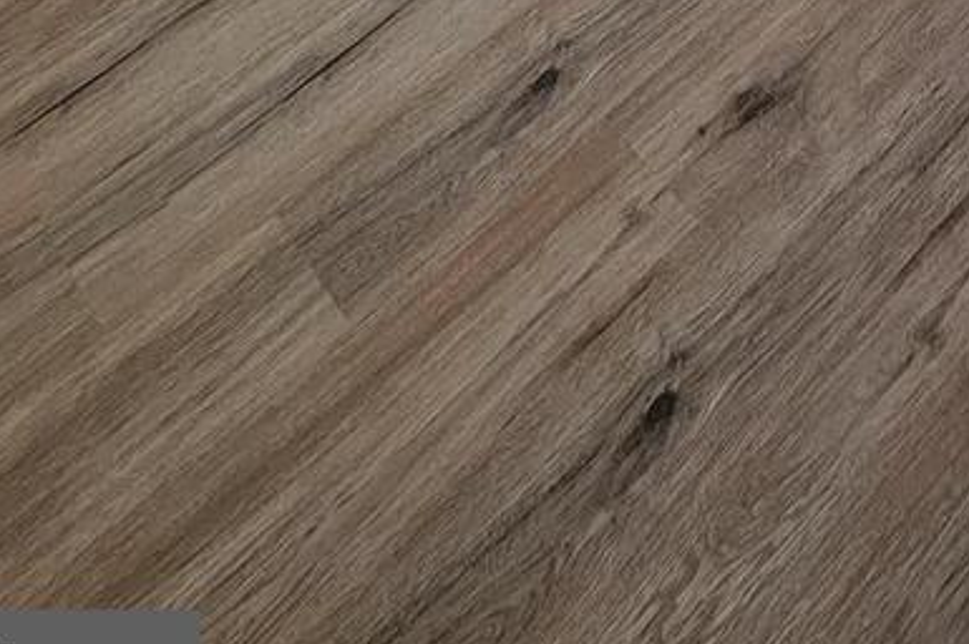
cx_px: 1022
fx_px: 1452
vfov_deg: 12.9
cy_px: -1117
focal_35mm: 54
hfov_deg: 33.0
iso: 50
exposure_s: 1/60
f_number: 2.2
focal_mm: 2.2
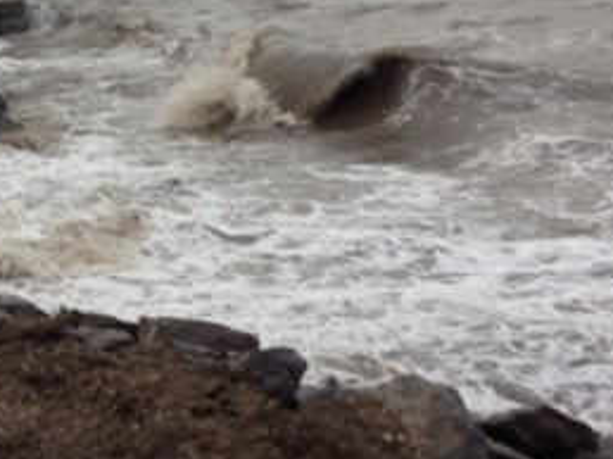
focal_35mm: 87
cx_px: 126
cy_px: 119
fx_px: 1539
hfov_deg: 22.2
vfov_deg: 16.9
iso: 25
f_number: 2.4
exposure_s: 1/60
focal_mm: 3.3
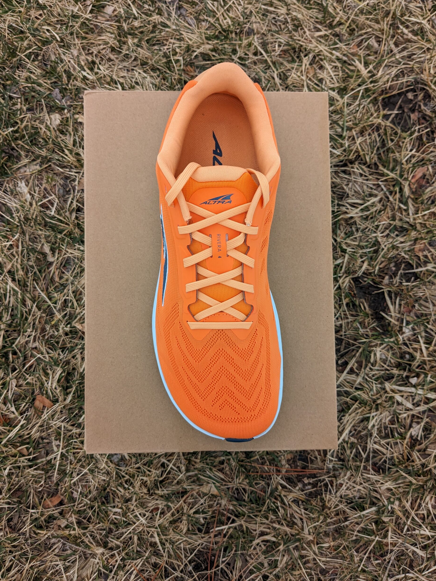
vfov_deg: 63.4
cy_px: 287
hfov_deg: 49.7
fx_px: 470
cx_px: 220
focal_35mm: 28
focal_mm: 4.38
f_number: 1.73
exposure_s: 1/1063
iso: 56
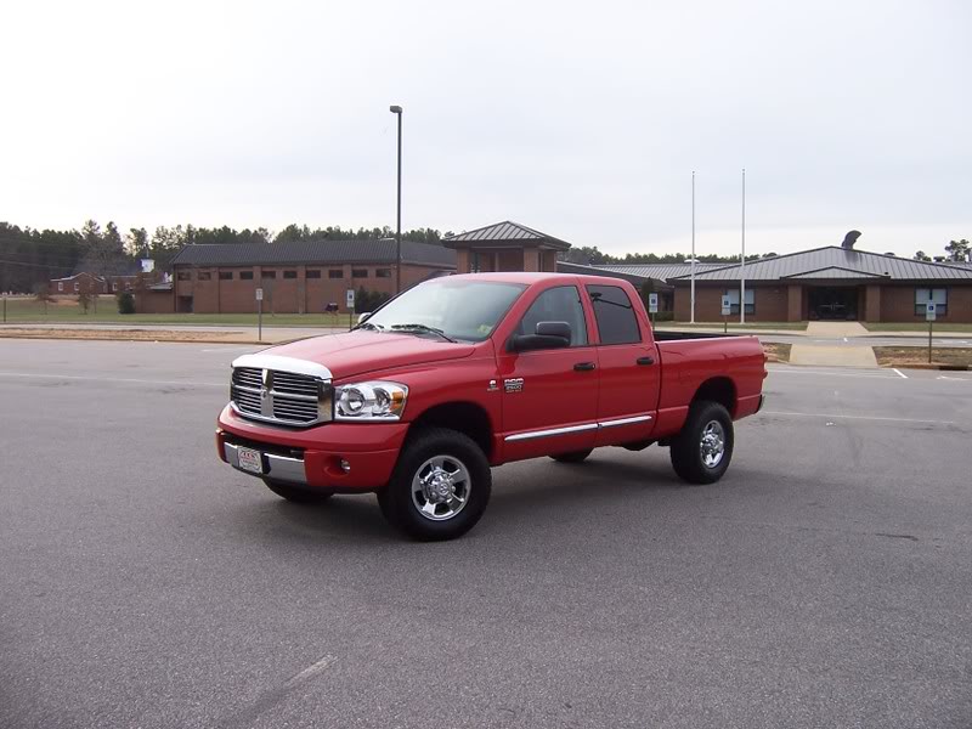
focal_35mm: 33
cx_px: 486
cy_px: 364
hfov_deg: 55.4
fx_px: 927
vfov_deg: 42.9
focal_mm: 5.5
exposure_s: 1/500
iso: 80
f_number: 3.4
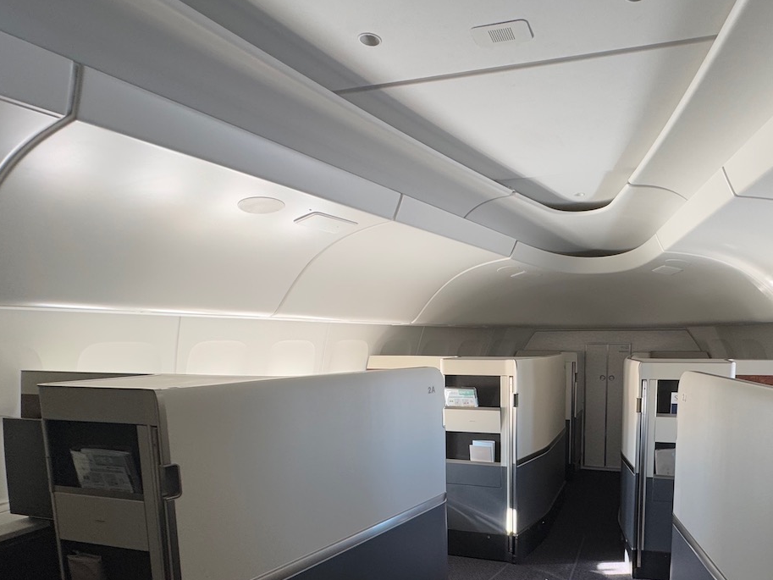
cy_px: 404
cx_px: 507
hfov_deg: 72.0
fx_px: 514
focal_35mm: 23
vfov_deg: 57.1
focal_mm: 2.22
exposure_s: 1/83
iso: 160
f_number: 2.2
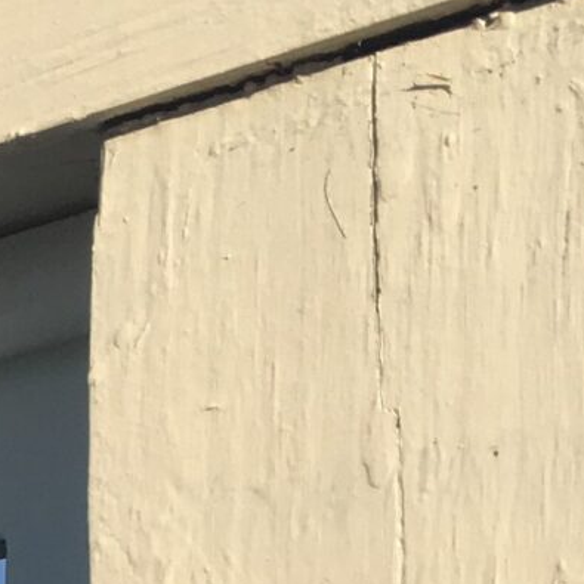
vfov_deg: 9.6
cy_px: 1289
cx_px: -648
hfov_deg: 9.7
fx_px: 3168
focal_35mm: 166
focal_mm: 4.15
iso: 25
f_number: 2.2
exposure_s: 1/1508
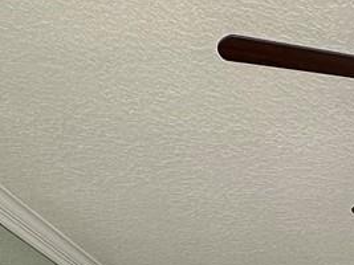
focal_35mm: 84
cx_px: 530
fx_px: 859
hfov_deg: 20.1
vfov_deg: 13.1
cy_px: 644
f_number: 2.2
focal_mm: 2.22
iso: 40
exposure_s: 1/99
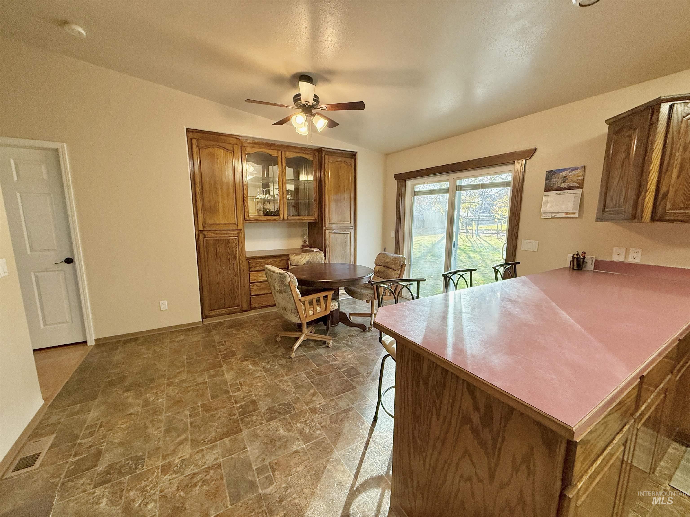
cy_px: 258
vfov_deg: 85.7
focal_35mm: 14
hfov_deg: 102.1
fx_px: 279
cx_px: 345
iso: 200
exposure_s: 1/120
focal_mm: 2.22
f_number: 2.2
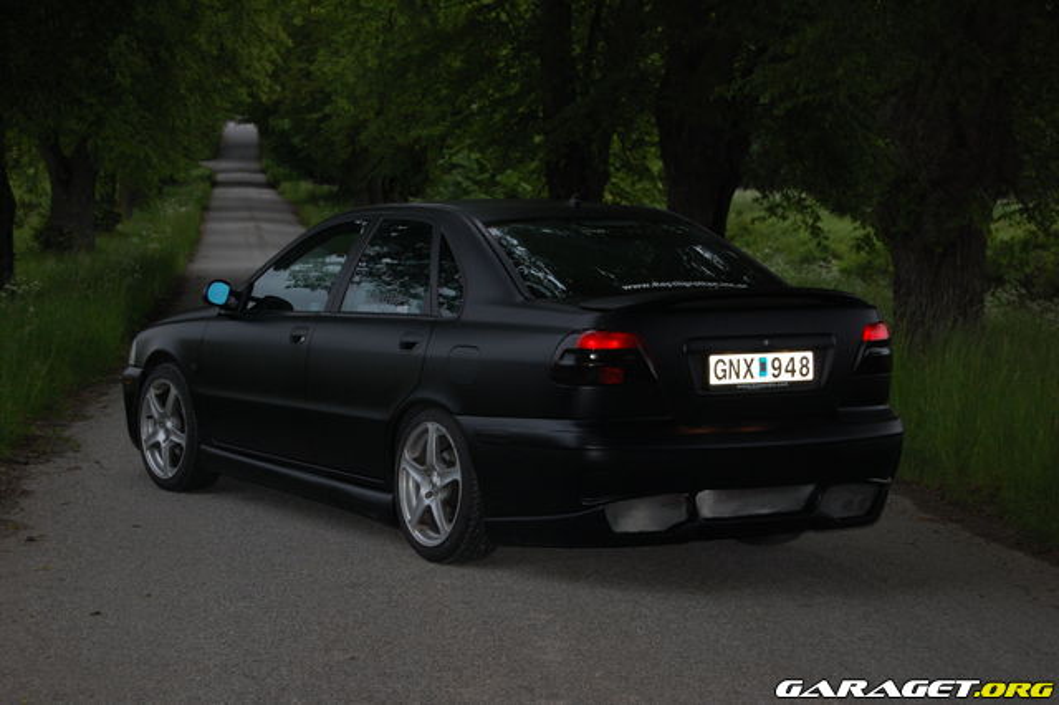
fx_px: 2293
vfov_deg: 17.5
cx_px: 530
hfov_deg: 26.0
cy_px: 352
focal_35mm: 78
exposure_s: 1/60
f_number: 5.6
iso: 400
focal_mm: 52
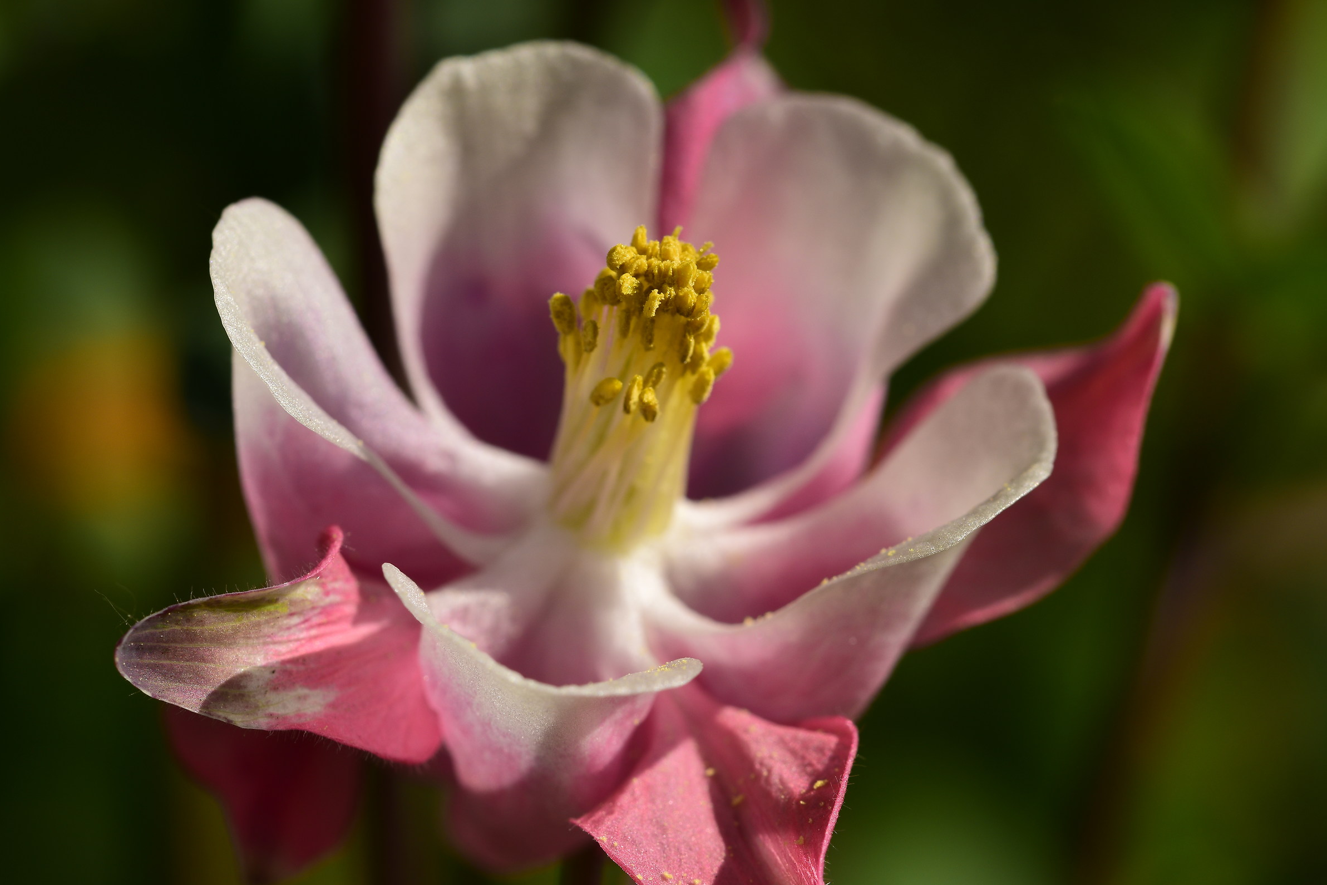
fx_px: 5842
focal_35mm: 159
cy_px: 441
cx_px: 664
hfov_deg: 13.0
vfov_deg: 8.7
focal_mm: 105
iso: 100
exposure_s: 1/200
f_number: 13
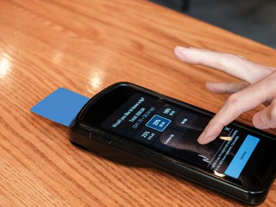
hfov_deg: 31.9
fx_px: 478
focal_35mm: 60
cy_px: 136
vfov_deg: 24.3
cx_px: 191
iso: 640
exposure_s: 1/100
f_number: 2.8
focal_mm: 27
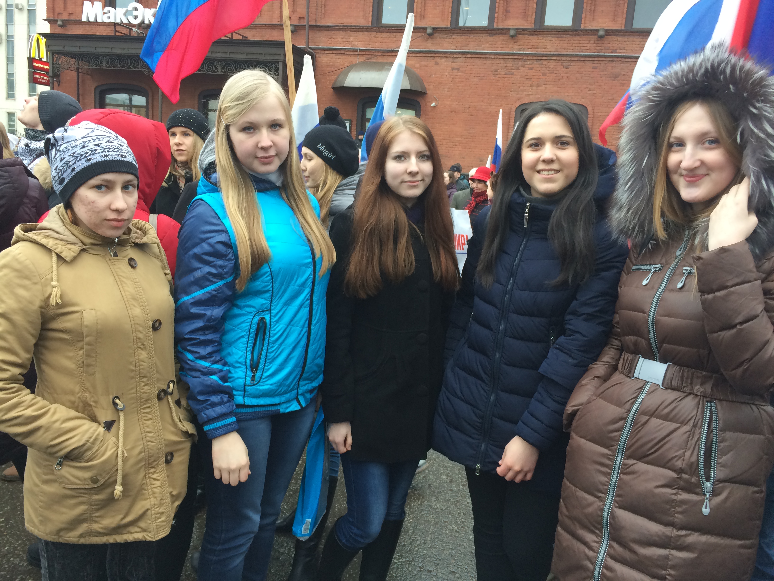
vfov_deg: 48.2
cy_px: 290
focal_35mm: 29
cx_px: 387
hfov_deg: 61.7
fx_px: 648
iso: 40
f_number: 2.2
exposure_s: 1/33
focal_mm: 4.15
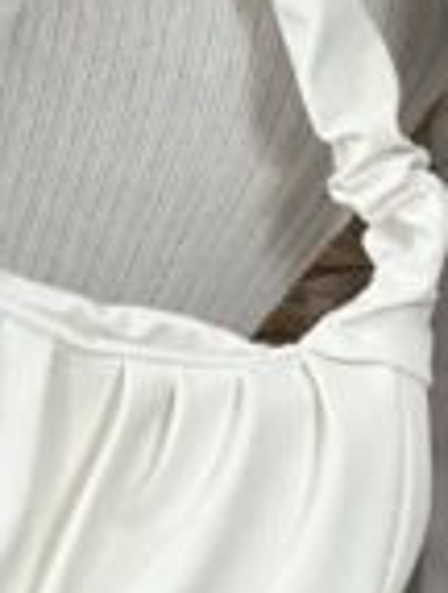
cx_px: 473
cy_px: -674
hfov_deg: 3.0
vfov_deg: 3.9
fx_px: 8607
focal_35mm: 501
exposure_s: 1/120
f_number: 2.8
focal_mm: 9
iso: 64
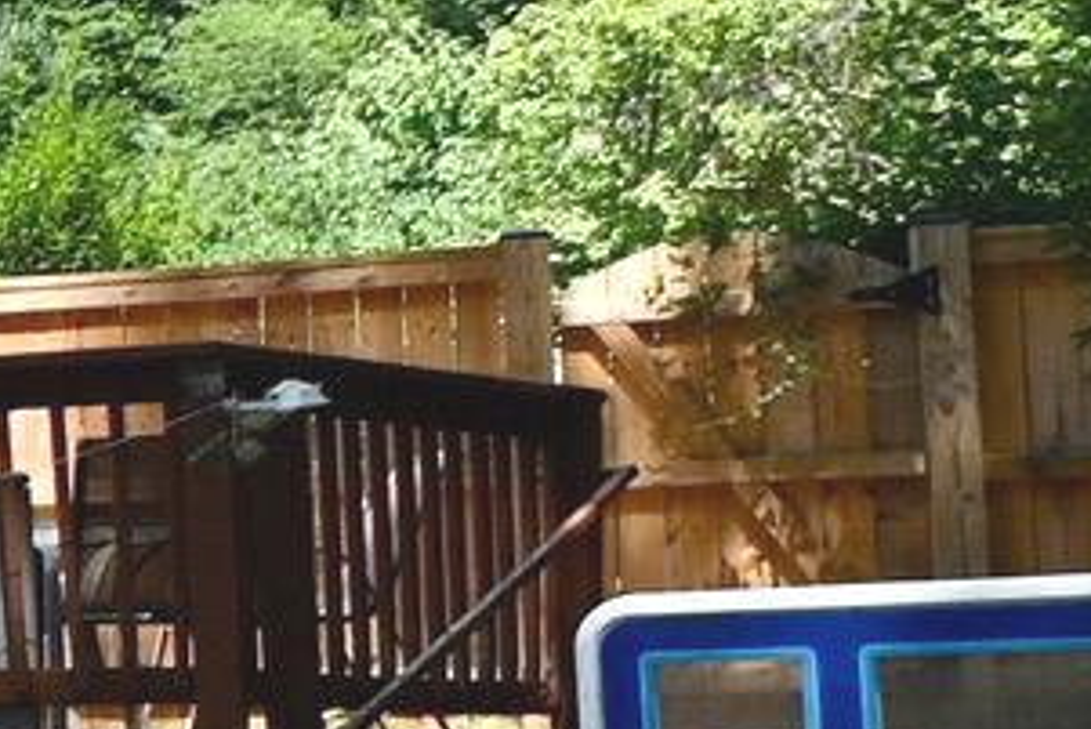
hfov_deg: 11.2
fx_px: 3093
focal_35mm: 102
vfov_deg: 13.4
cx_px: -2236
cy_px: 499
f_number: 7.1
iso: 200
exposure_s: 1/640
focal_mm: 10
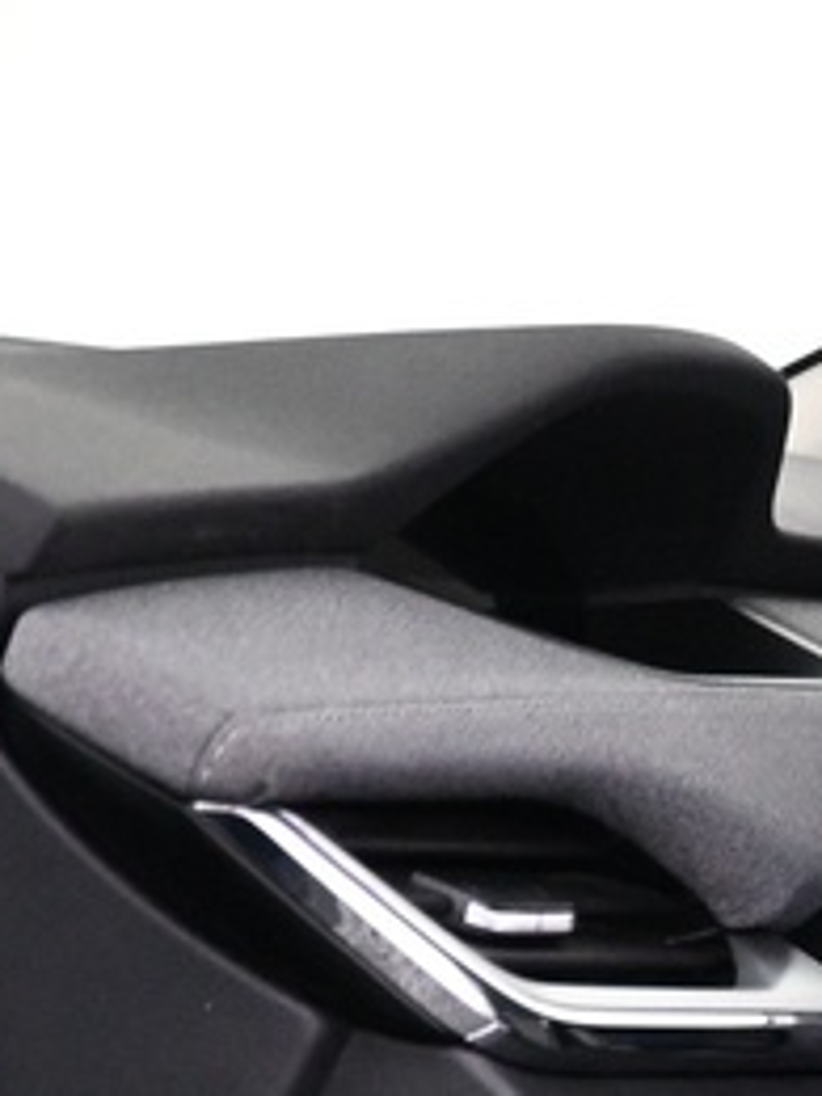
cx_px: 2007
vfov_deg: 13.3
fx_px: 4559
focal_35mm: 144
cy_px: 1391
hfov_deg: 9.2
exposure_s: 1/25
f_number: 3.5
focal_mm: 16
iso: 1600
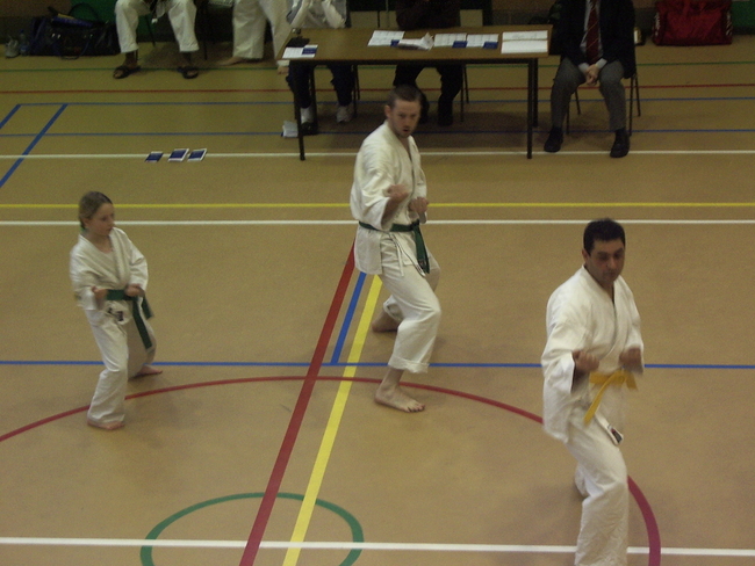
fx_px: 2095
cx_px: 378
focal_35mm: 96
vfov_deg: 15.4
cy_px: 283
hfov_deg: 20.4
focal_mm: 14.6
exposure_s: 1/15
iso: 200
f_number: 4.4
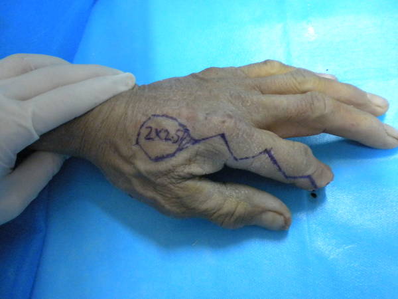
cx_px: 199
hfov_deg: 50.1
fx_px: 425
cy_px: 150
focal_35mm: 37
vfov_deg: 38.7
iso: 800
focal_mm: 6.6
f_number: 3.5
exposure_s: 1/8.3
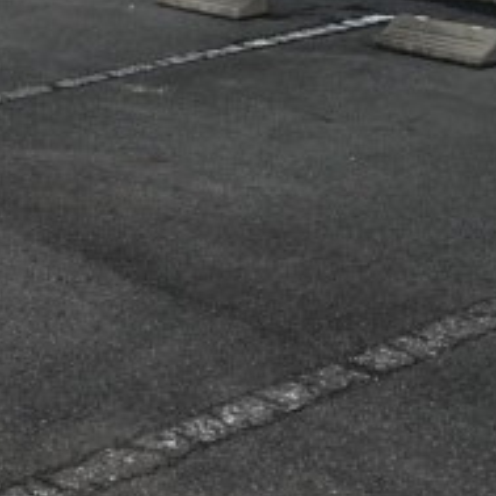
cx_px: 409
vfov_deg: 15.6
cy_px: -192
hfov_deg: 16.4
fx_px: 1702
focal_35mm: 105
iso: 32
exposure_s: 1/120
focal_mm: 3.99
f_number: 1.8
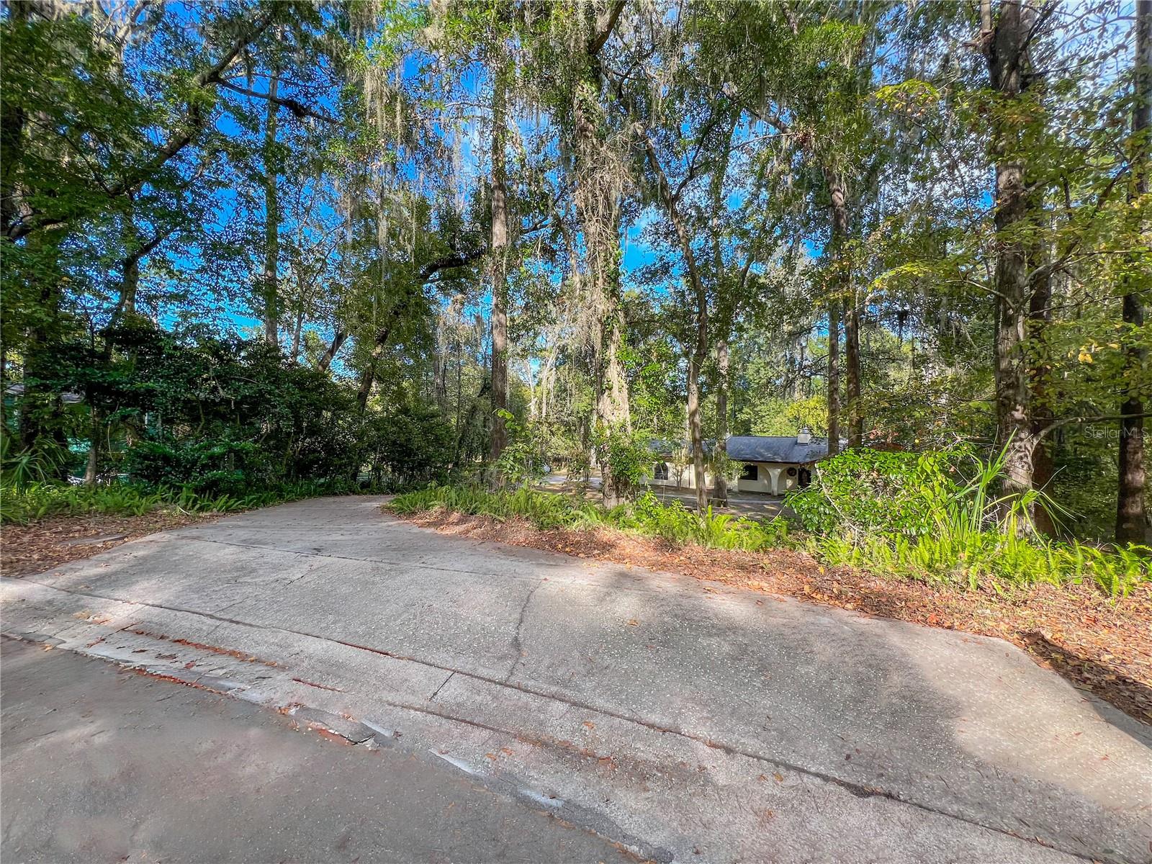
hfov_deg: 106.2
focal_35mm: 13
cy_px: 432
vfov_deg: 89.9
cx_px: 576
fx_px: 433
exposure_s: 1/240
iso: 32
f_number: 1.8
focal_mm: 1.57
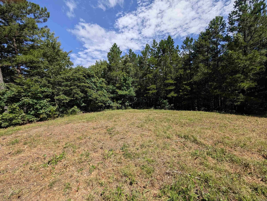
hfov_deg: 110.5
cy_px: 100
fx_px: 93
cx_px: 134
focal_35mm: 12
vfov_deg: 94.6
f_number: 1.7
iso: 53
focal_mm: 2.02
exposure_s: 1/3257
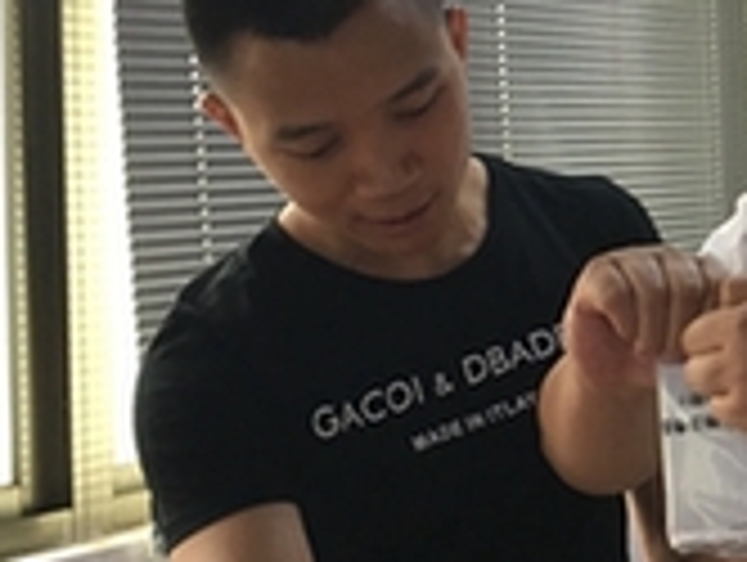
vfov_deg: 16.1
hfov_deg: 19.5
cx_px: 981
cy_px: 225
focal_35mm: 92
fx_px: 1988
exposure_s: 1/33
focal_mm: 4.15
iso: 50
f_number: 2.2
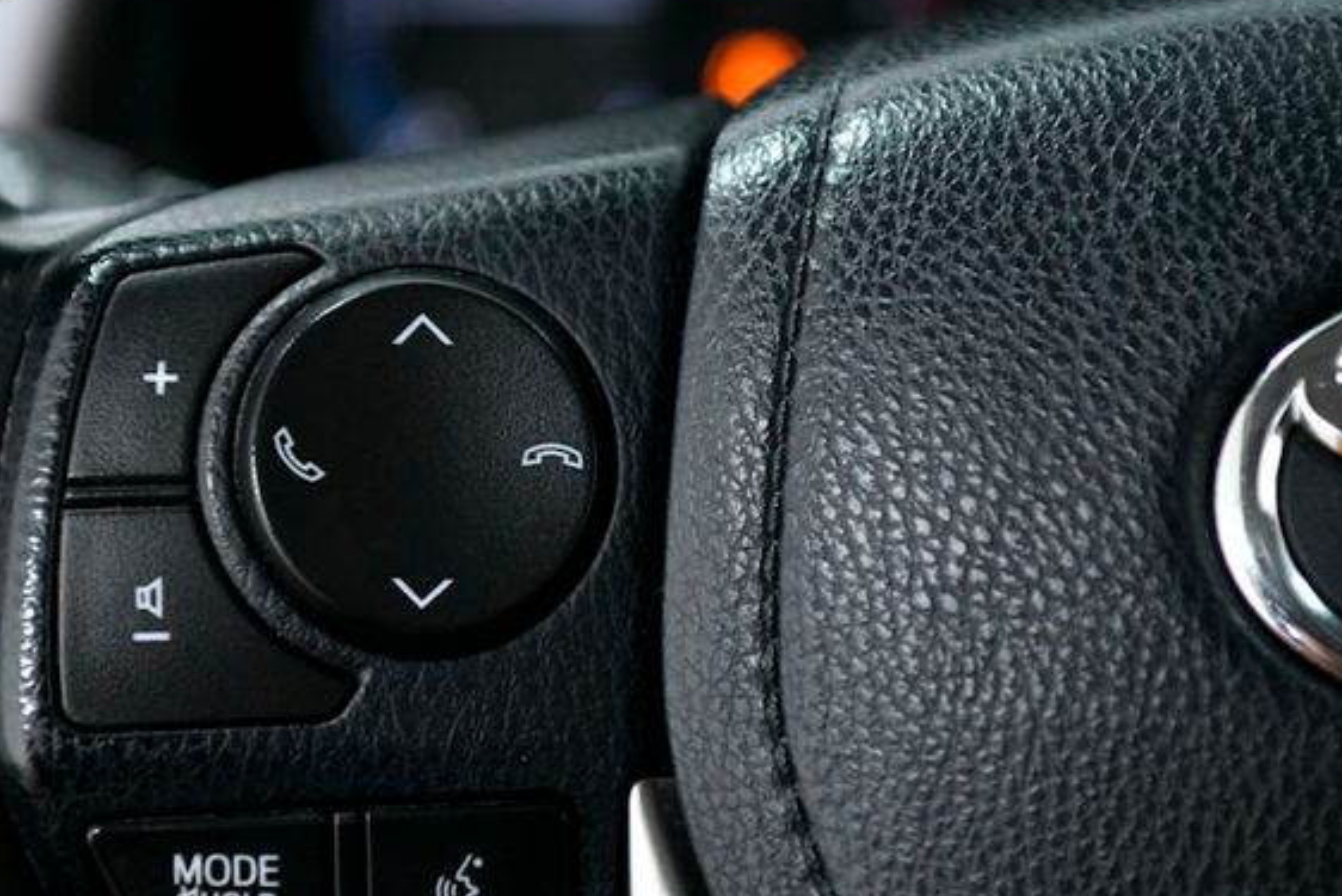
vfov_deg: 12.1
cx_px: 458
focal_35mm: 113
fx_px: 4213
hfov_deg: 18.1
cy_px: 513
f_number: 3.5
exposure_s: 1/320
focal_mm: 62
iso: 2500
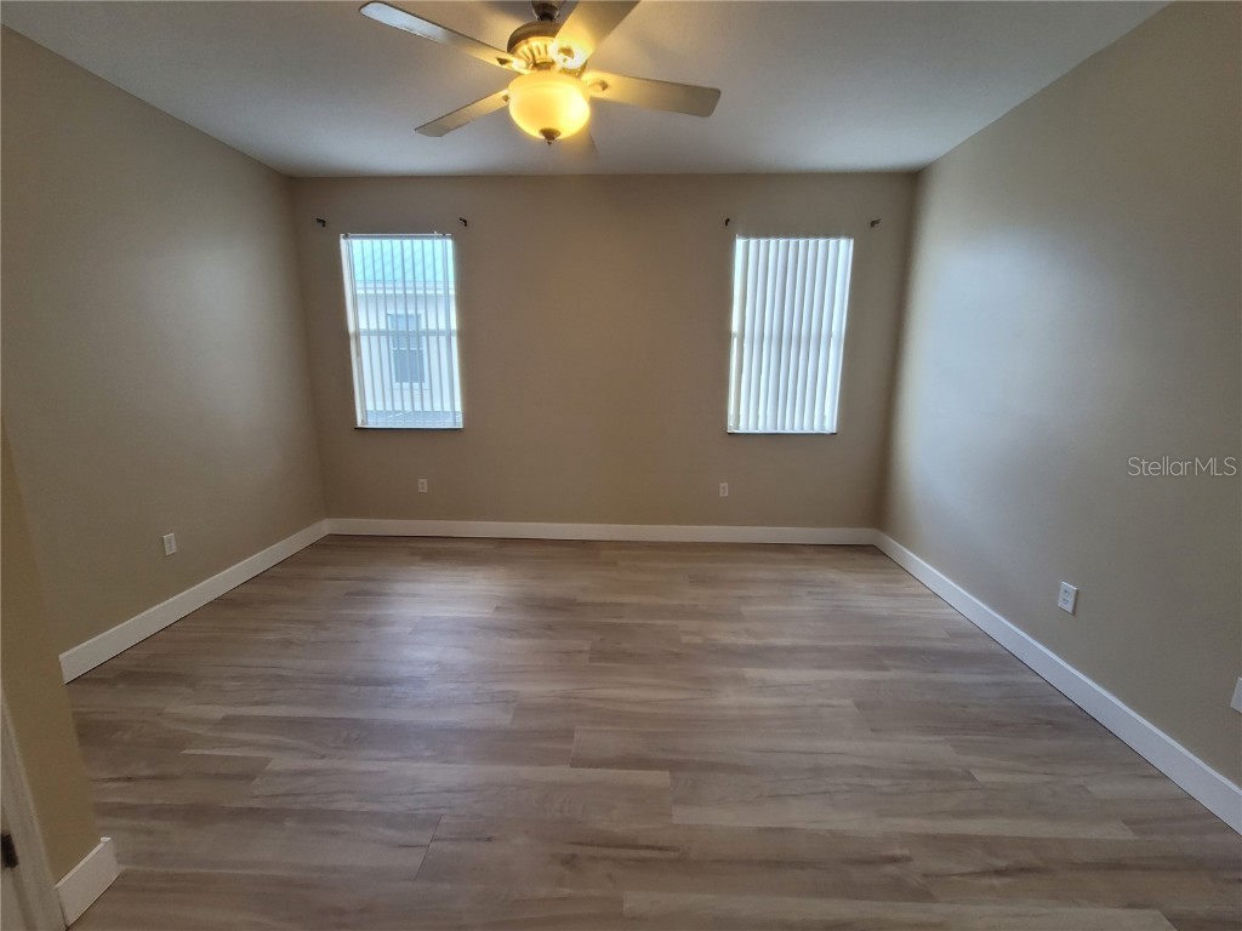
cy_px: 466
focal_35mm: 13
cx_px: 621
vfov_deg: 89.9
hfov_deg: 106.2
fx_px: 466
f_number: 2.2
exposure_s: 1/60
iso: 160
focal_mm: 2.2
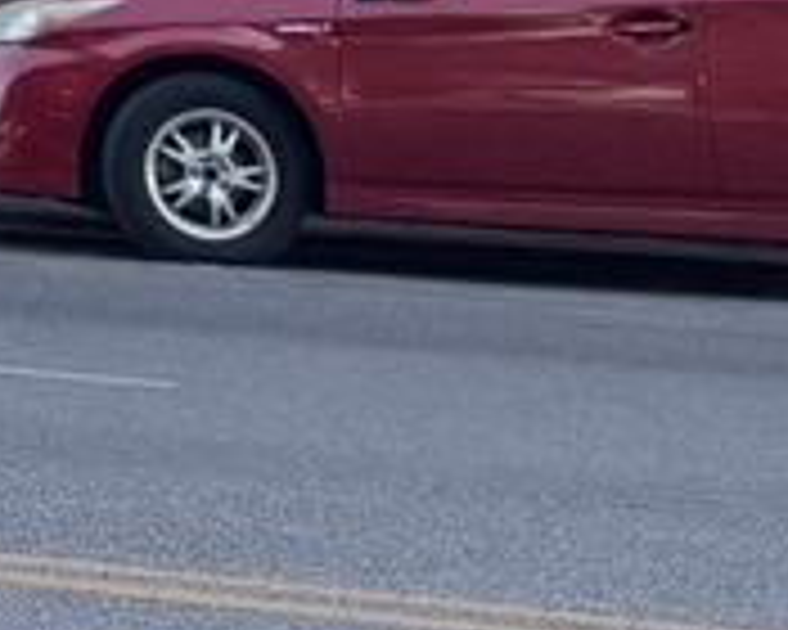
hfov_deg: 8.7
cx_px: -1369
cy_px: -1012
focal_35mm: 193
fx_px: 4501
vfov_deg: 7.4
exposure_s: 1/383
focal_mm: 6.76
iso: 80
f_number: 1.78
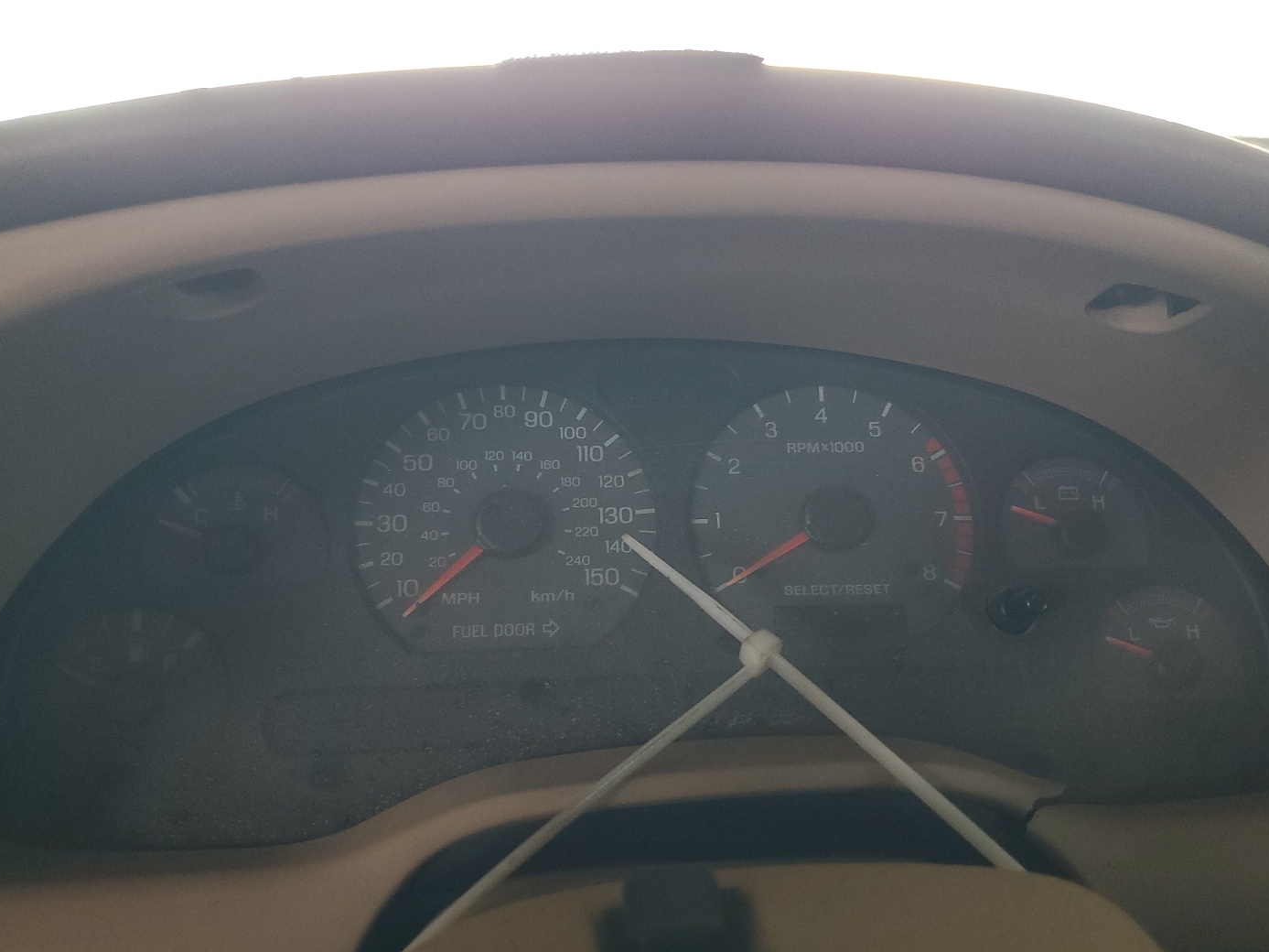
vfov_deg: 46.8
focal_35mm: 30
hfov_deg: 60.0
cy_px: 505
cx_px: 659
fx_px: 1100
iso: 99
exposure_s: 1/60.2
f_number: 1.5
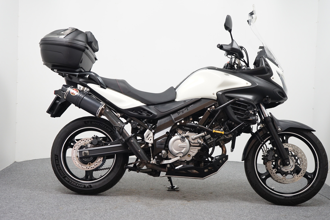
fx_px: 504
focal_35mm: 55
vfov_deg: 24.6
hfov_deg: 36.2
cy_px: 106
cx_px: 170
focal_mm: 52
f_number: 4.5
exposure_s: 1/60
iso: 1000
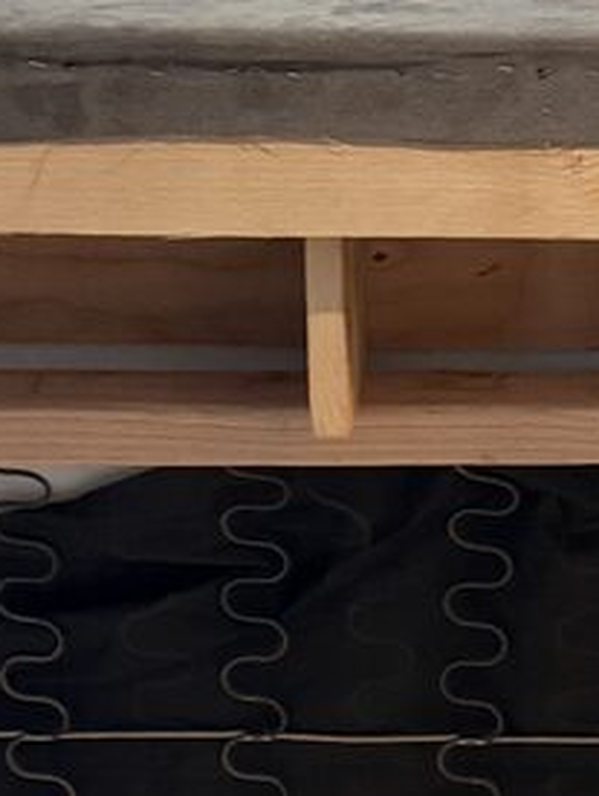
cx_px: 576
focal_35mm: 122
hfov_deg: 12.1
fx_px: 2808
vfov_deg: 14.8
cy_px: 1239
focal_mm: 6.76
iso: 500
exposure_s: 1/60
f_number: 1.78
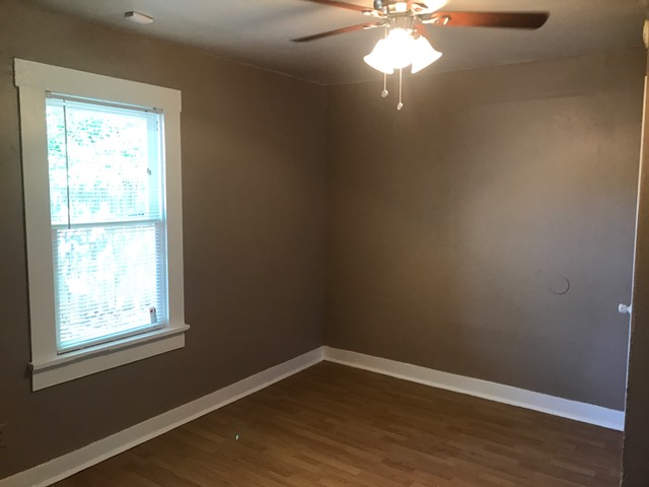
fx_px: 525
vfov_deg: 49.7
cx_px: 324
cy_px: 244
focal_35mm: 28
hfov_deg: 63.4
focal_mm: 3.99
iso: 40
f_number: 1.8
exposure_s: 1/17
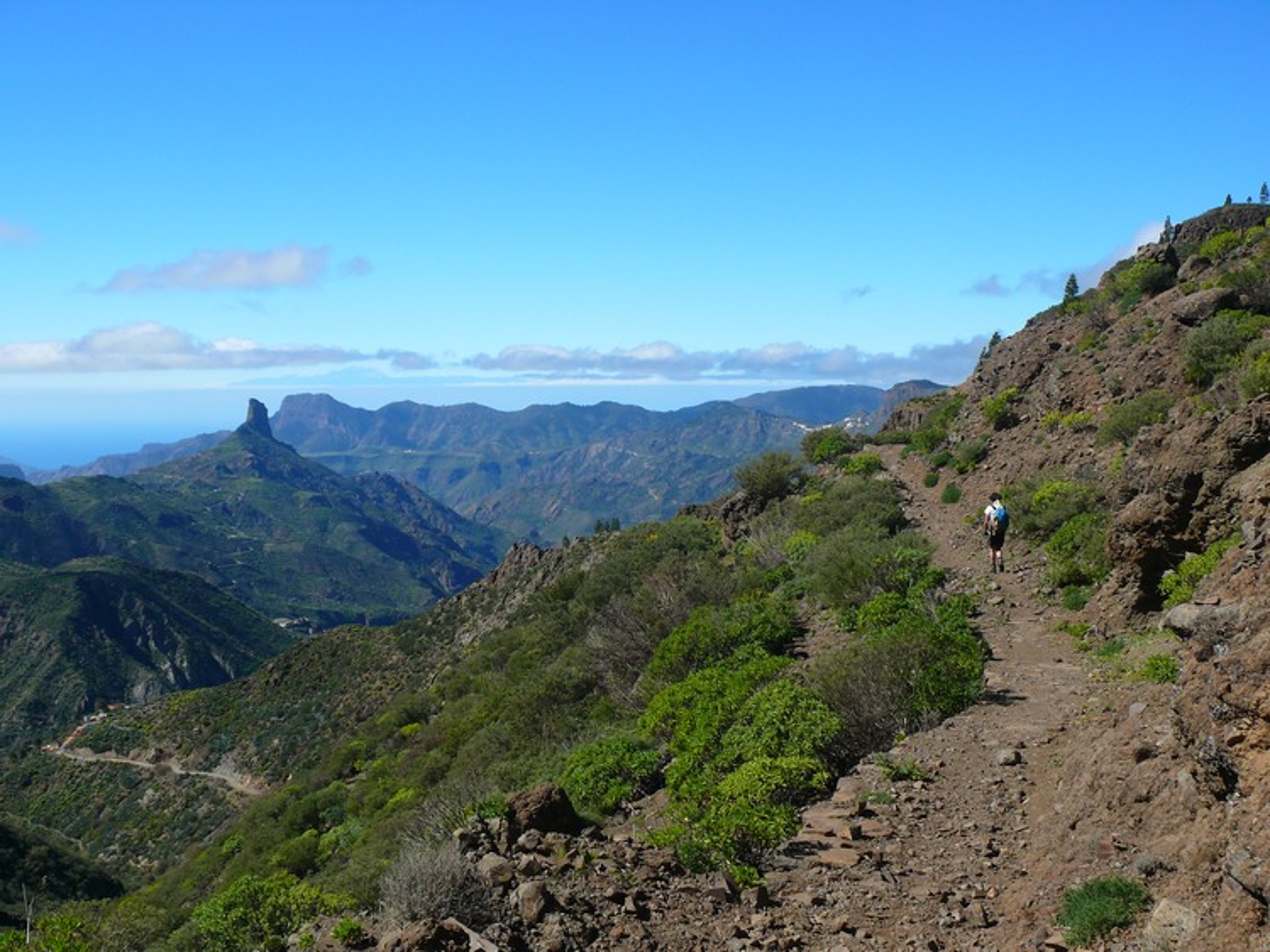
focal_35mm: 35
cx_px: 635
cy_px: 476
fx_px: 1284
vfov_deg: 40.7
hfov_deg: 52.6
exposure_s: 1/200
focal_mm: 7.4
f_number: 5.6
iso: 100
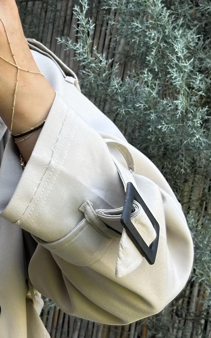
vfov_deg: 15.4
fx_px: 1242
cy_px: 91
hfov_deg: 9.4
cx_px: -104
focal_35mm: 135
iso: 50
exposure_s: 1/211
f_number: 1.78
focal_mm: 6.86
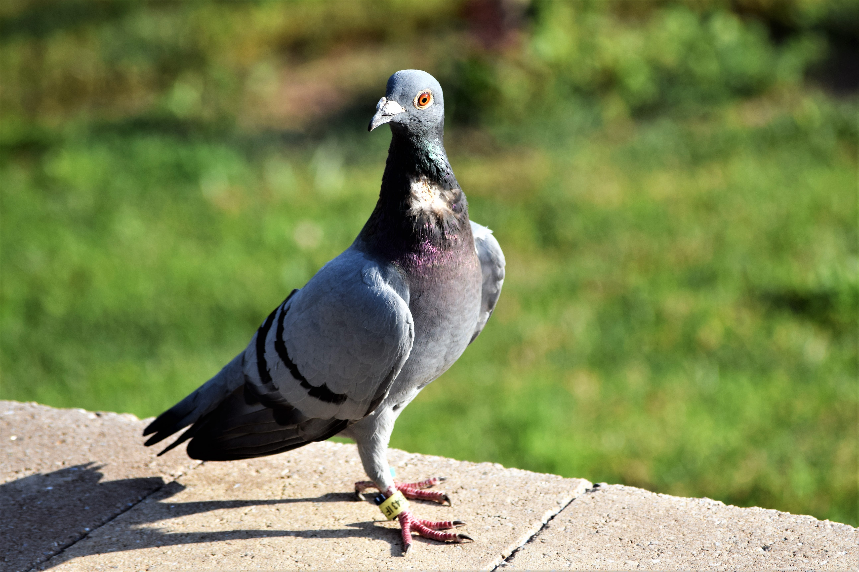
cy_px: 286
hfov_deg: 8.1
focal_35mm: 255
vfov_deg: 5.4
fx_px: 6084
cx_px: 430
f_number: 5.3
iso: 200
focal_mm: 170
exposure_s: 1/800
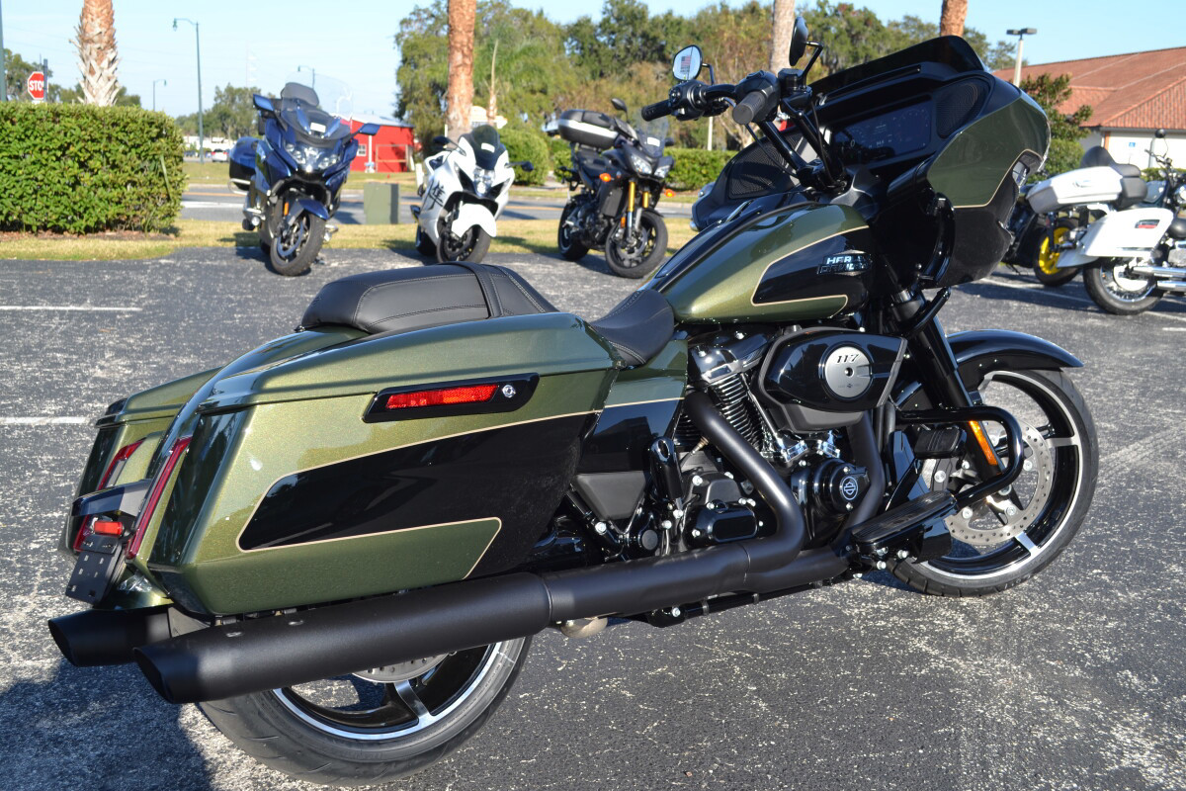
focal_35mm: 39
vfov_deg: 34.2
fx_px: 1285
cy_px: 396
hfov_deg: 49.6
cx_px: 593
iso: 100
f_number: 6.3
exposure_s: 1/160
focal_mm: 26
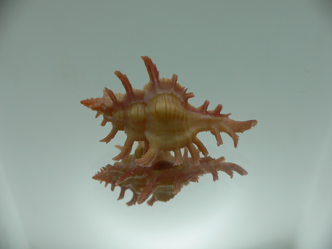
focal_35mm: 35
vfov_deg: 40.7
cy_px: 124
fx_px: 336
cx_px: 166
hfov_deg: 52.6
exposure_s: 1/100
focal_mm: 4.6
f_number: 2.8
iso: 80
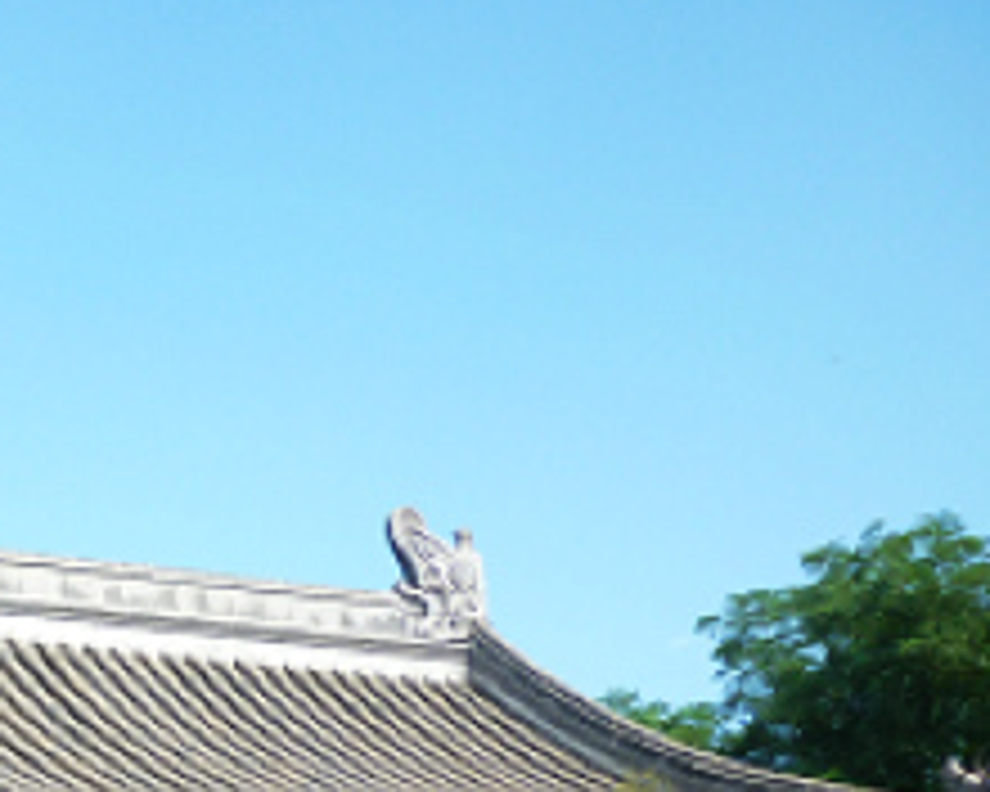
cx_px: -302
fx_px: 2578
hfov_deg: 19.9
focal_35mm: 88
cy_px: 986
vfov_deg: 16.6
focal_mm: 5.5
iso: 80
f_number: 2.8
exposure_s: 1/500
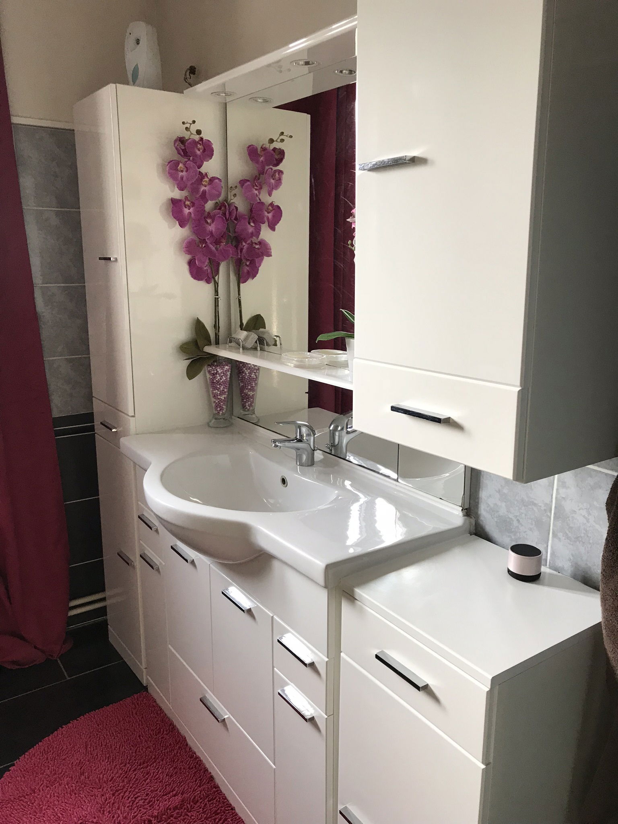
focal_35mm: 28
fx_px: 667
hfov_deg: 49.7
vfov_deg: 63.4
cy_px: 412
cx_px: 309
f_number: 1.8
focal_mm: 3.99
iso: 25
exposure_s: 1/33
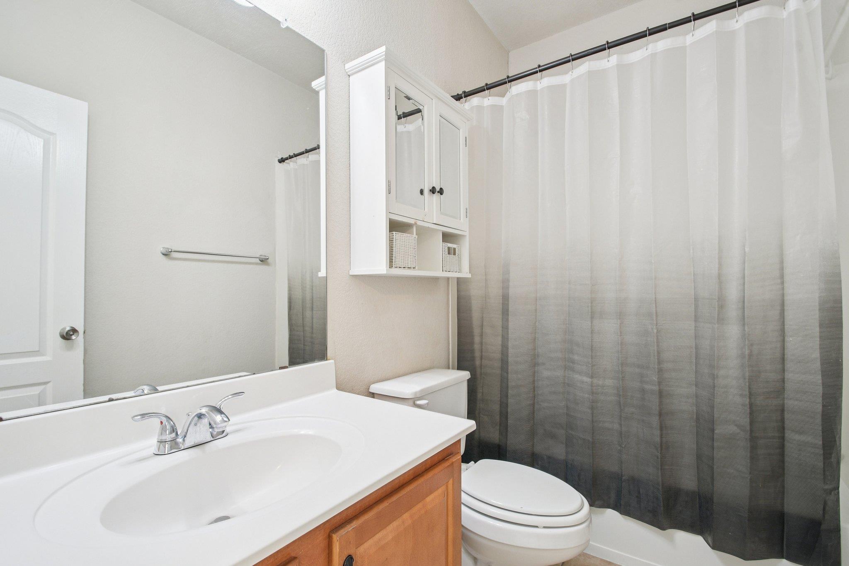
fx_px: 354
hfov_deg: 100.4
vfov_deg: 77.3
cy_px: 283
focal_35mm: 15
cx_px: 424
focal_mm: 10
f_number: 8
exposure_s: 1/4
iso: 400
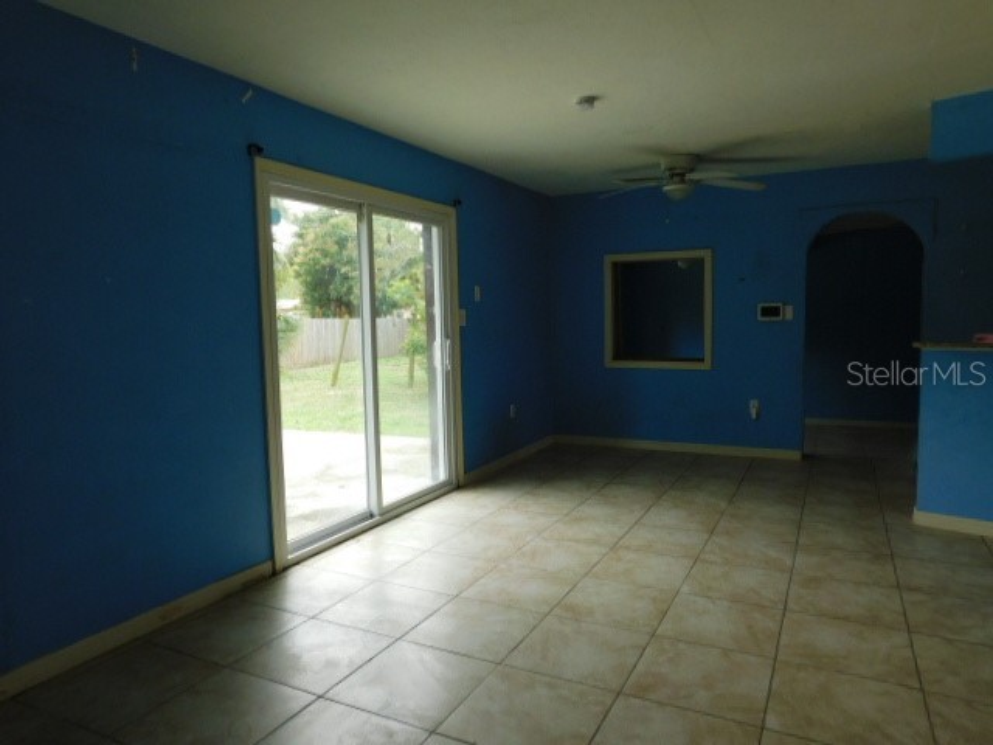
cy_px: 372
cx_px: 496
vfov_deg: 58.9
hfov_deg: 73.9
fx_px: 660
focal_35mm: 23
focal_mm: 4
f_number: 3
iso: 125
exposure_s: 1/200
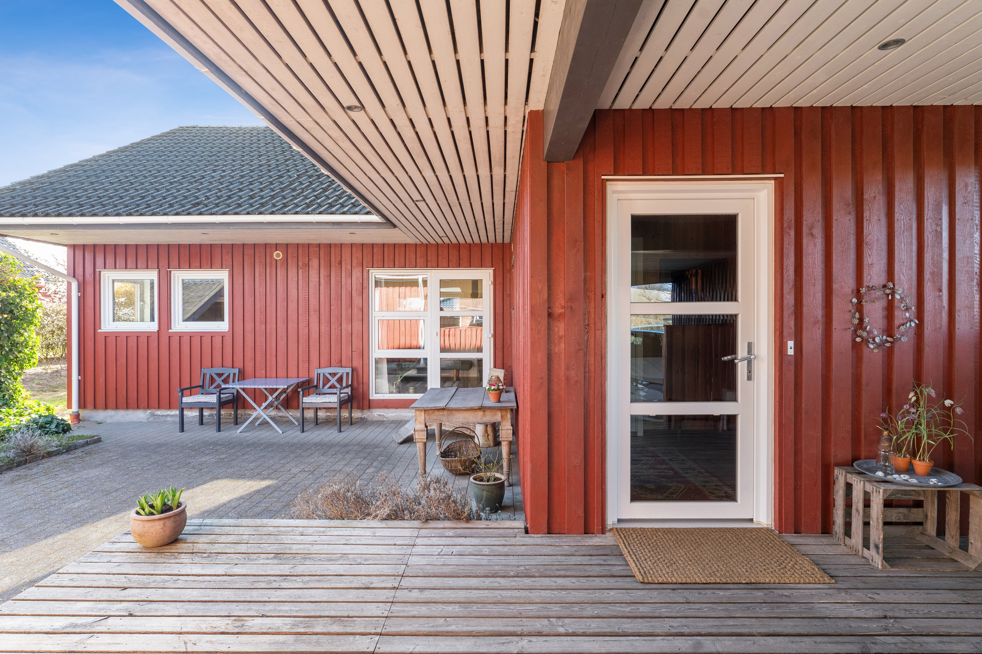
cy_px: 327
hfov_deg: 88.4
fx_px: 505
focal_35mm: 18
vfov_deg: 65.9
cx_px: 491
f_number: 7.1
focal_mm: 18.5
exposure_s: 1/80
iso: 800
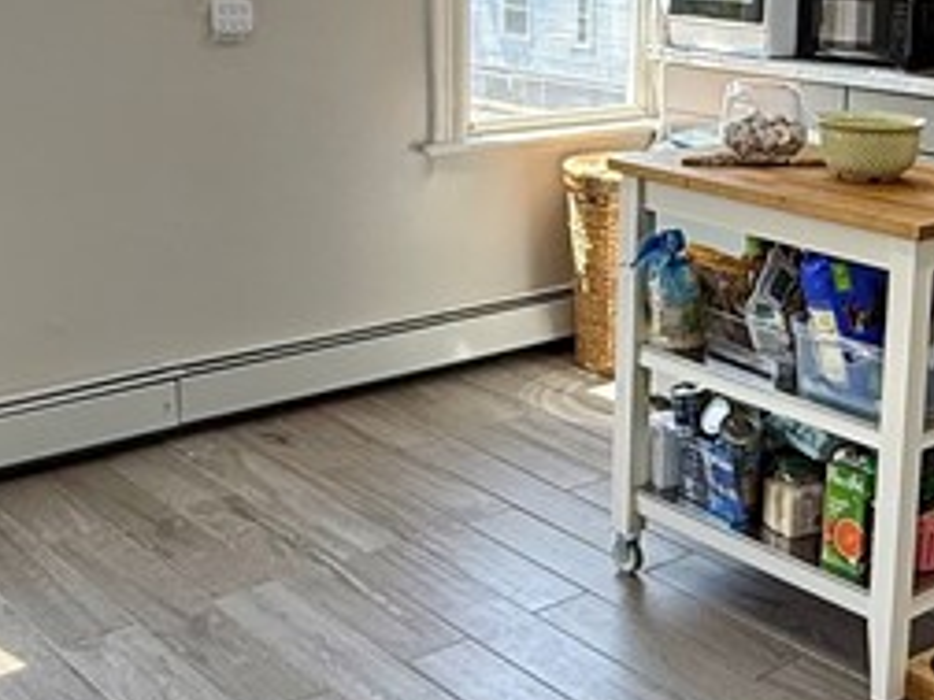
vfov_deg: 25.5
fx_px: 1538
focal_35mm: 57
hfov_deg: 33.1
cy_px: 222
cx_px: 697
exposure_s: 1/120
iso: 64
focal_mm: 2.22
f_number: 2.2
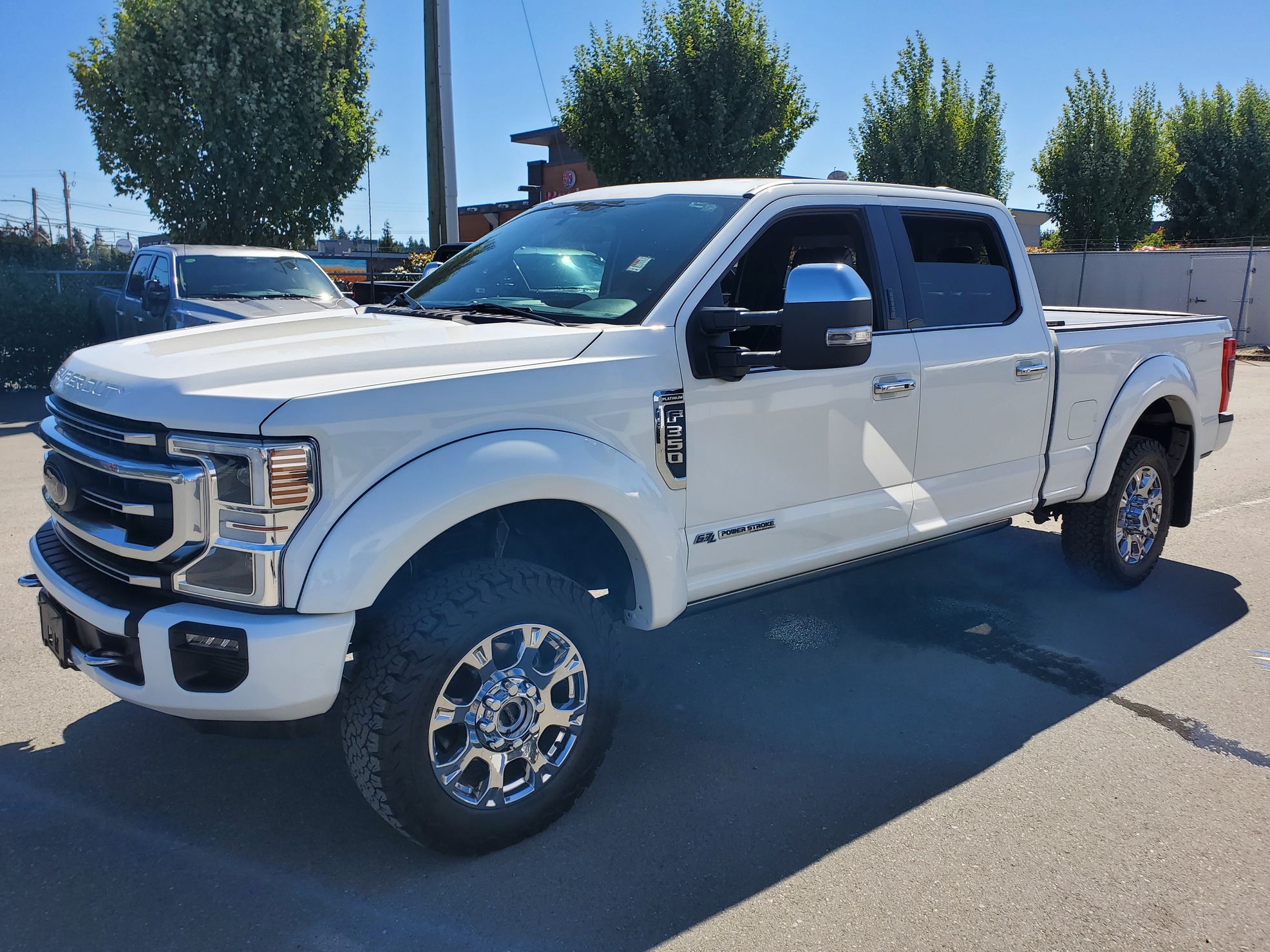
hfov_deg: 65.3
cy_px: 480
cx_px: 640
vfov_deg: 51.4
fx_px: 991
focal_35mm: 27
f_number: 2.4
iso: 50
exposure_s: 1/1415
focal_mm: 4.3
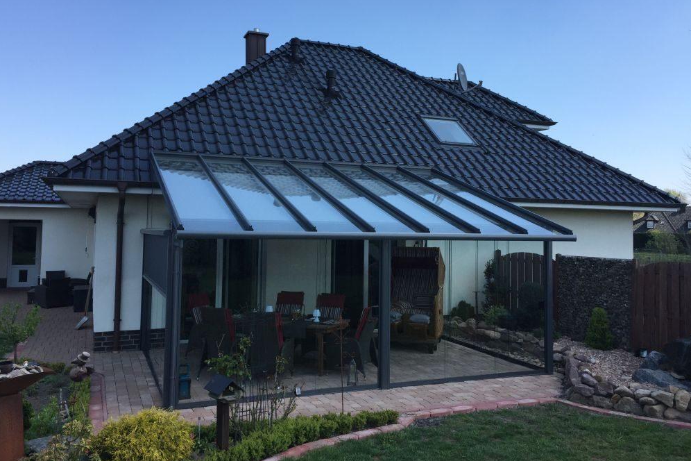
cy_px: 208
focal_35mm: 31
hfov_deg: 60.3
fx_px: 595
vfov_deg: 42.3
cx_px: 340
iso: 32
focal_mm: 4.15
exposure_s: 1/1014
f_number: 2.2
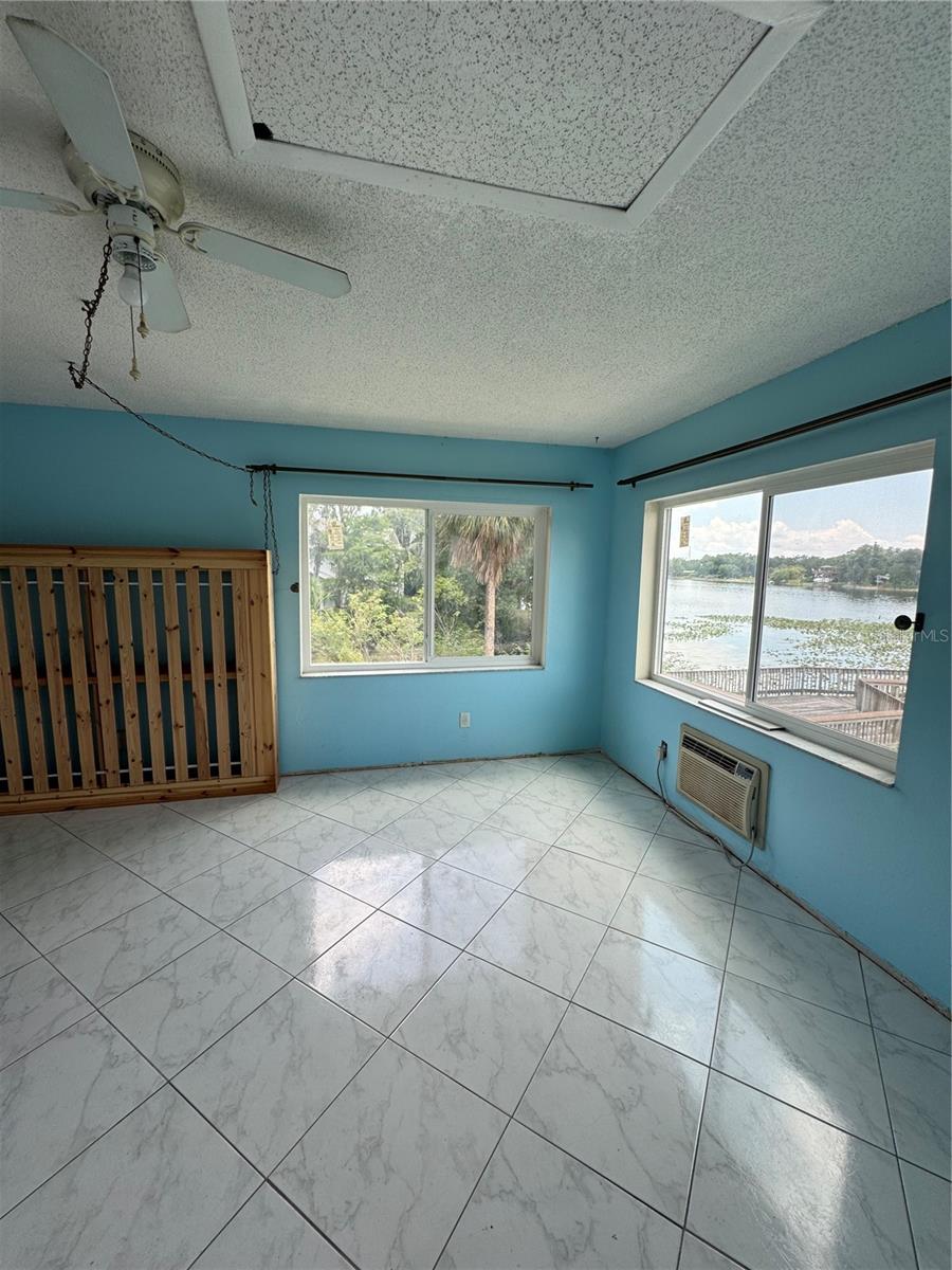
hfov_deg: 85.7
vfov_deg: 102.1
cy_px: 635
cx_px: 476
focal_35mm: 14
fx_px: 513
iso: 40
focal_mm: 2.22
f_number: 2.2
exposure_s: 1/153
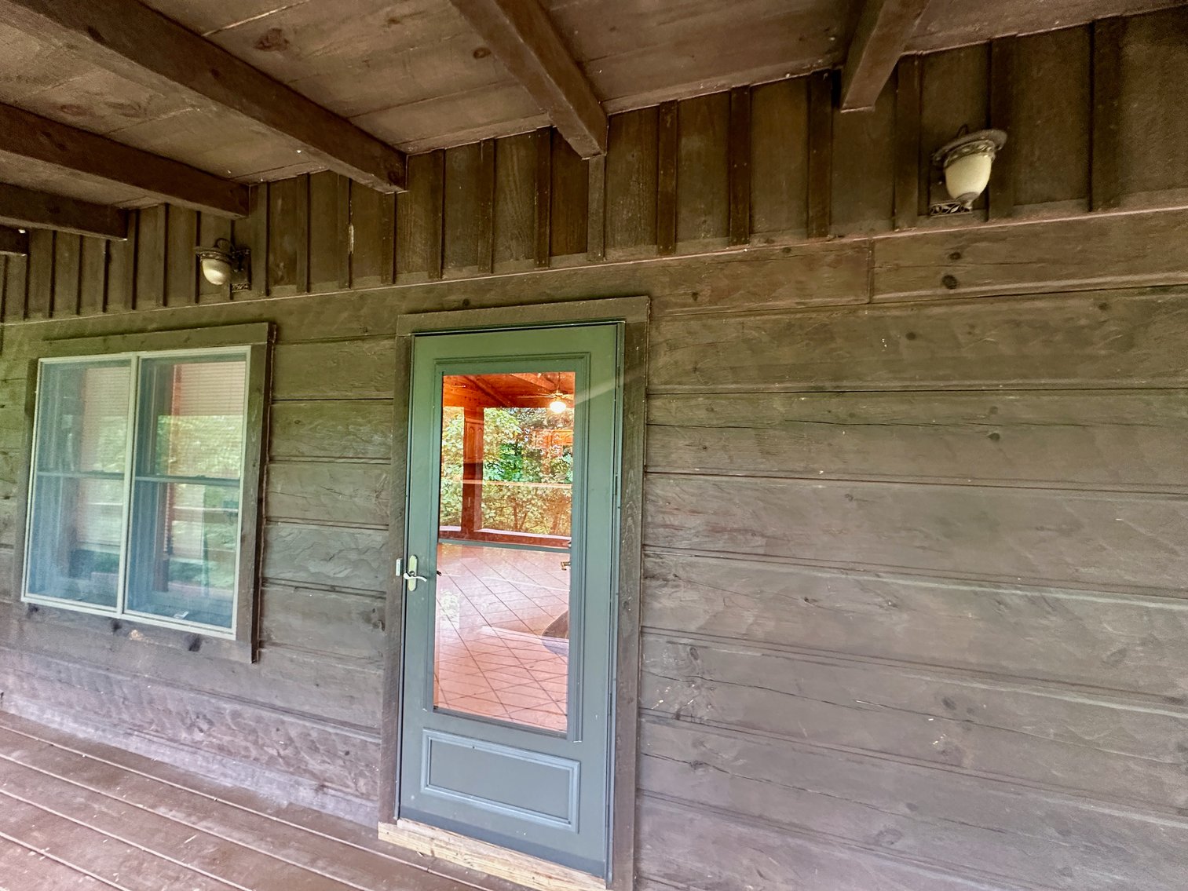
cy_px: 446
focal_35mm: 14
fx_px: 481
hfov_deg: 102.1
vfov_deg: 85.7
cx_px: 594
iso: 500
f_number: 2.2
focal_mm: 2.22
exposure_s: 1/60
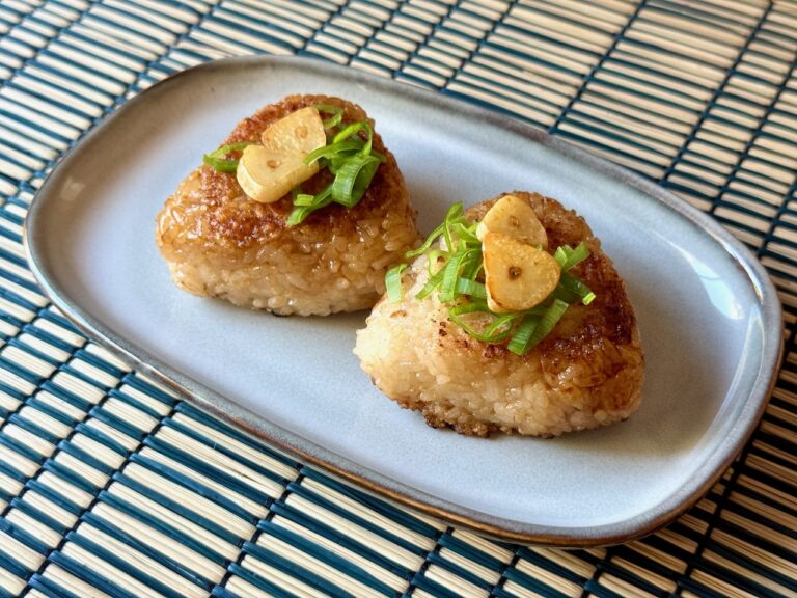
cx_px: 398
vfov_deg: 30.3
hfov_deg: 39.7
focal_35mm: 48
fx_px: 1105
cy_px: 299
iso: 250
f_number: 1.78
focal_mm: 6.76
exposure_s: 1/60
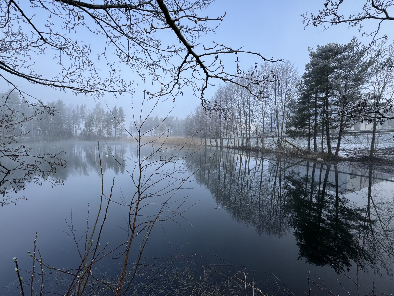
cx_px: 197
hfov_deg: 102.1
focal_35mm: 14
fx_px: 159
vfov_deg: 85.7
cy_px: 148
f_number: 2.2
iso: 40
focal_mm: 2.22
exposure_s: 1/440
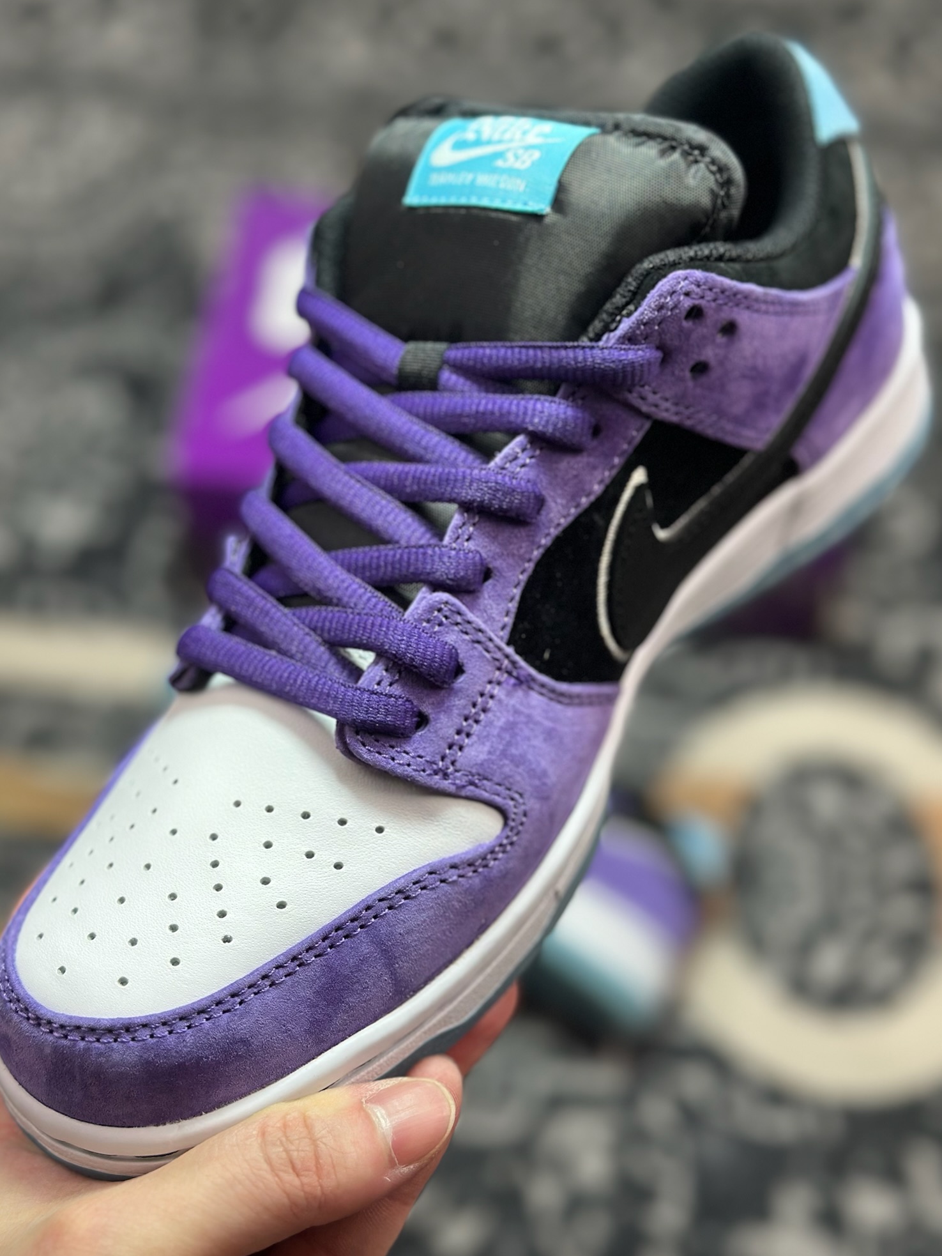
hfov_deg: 29.1
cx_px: 460
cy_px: 611
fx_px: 1814
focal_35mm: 50
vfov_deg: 38.2
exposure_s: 1/417
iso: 80
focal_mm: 6.86
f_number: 1.78
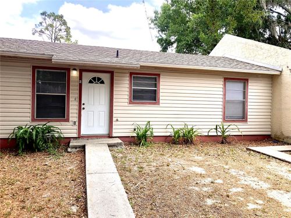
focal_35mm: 28
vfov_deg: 49.7
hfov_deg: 63.4
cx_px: 146
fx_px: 235
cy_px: 109
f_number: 1.8
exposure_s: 1/934
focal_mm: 3.99
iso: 20
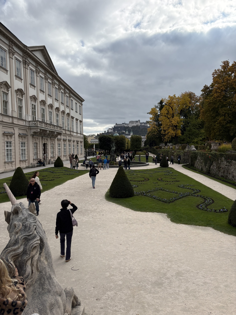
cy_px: 158
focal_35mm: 26
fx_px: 236
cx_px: 118
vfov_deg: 67.3
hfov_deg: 53.1
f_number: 1.6
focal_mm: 5.96
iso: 80
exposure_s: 1/6993
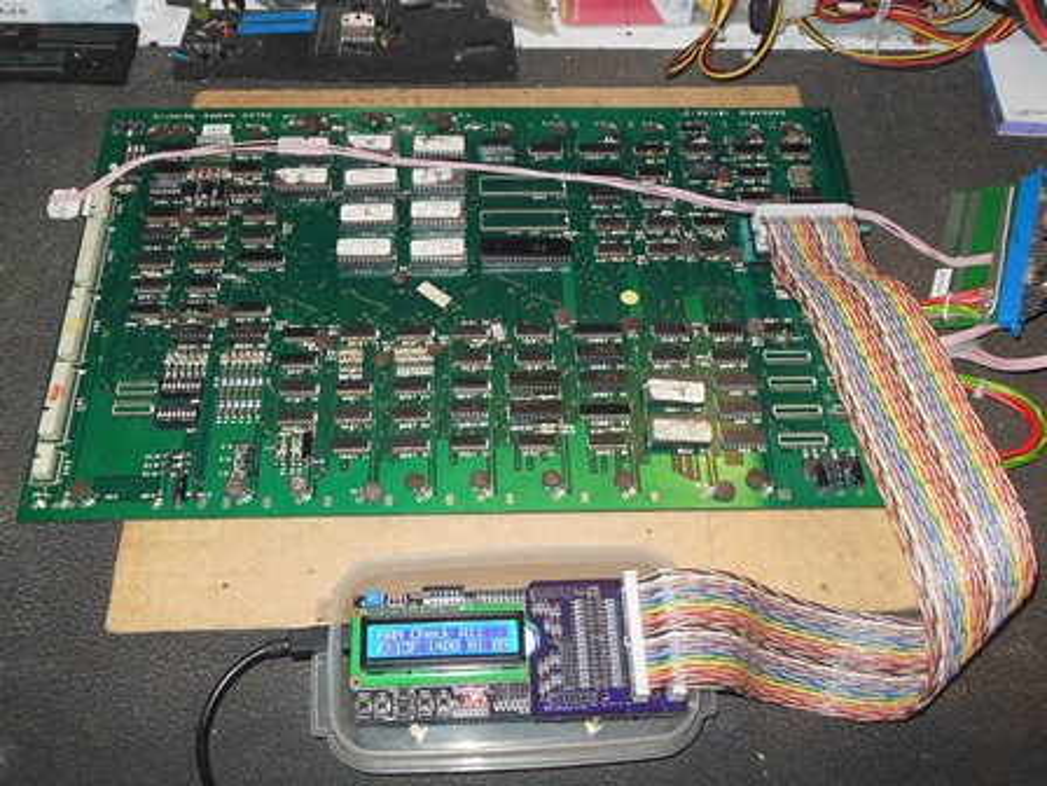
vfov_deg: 48.2
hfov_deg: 61.7
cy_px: 393
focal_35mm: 29
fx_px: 877
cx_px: 524
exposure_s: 1/25
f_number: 3.3
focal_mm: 5.2
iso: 200
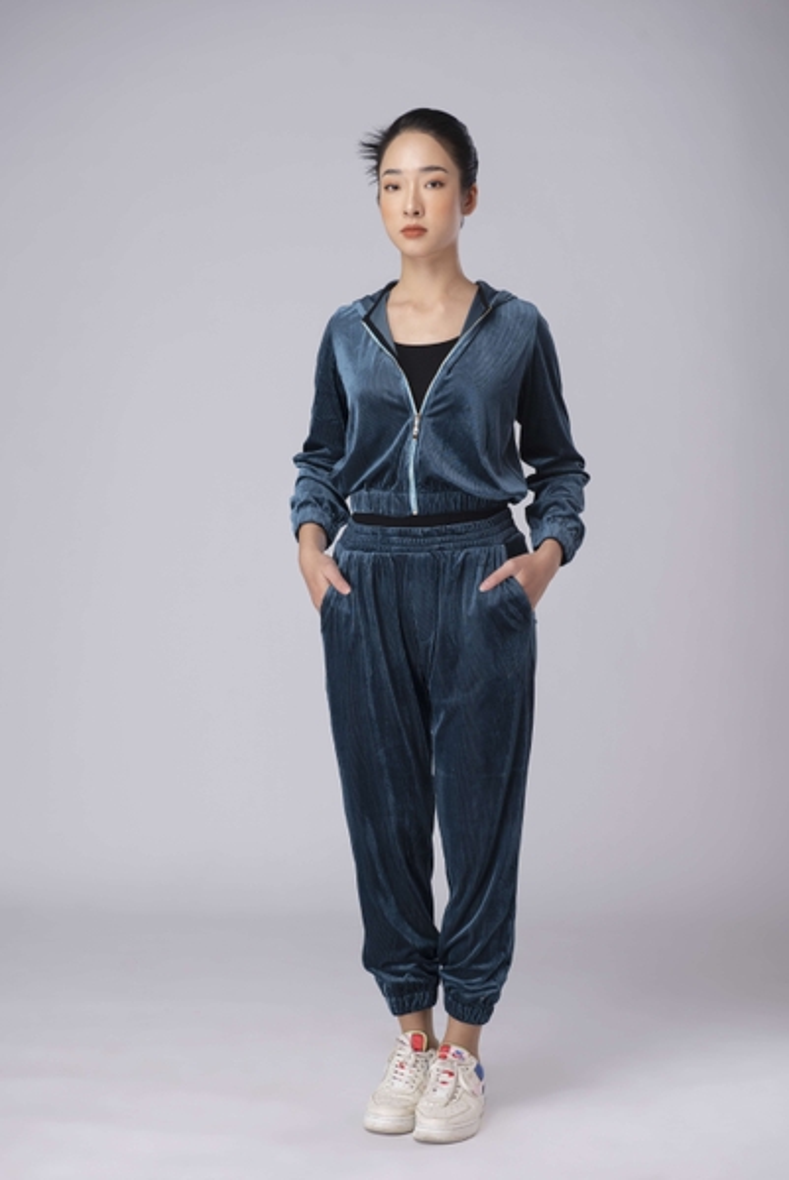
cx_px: 394
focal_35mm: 70
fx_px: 2297
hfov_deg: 19.5
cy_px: 590
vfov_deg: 28.8
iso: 200
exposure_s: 1/125
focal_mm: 70
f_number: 7.1
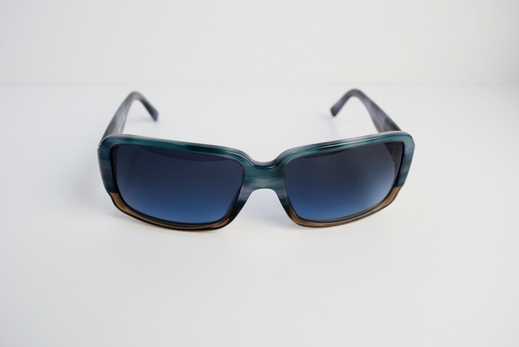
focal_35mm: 33
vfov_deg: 40.0
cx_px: 260
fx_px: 476
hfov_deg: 57.2
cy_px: 174
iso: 400
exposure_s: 1/160
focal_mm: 22
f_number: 6.3
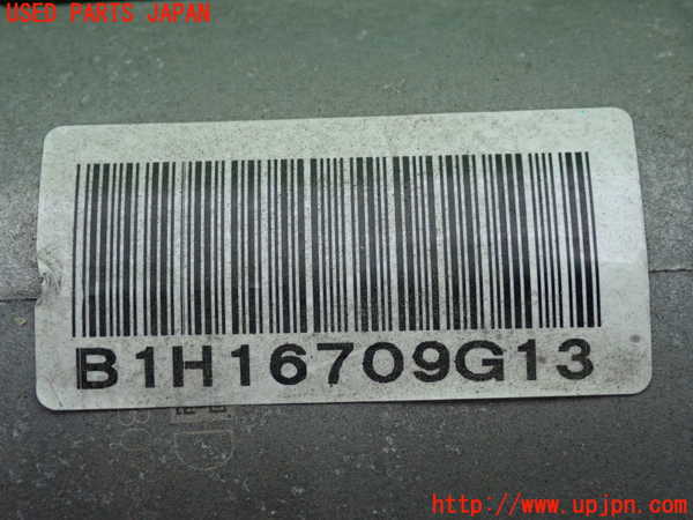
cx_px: 346
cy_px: 260
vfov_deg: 23.7
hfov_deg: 31.2
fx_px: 1241
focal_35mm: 62
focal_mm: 11.09
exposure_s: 1/125
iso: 800
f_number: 3.6
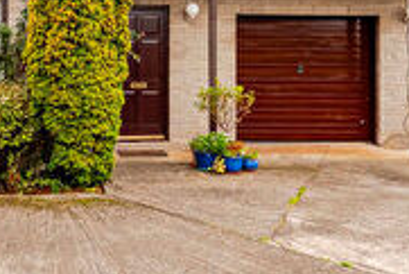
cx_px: 72
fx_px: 614
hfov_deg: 35.5
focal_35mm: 54
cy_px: 63
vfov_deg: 24.8
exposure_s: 1/60
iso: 100
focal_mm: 14
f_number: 4
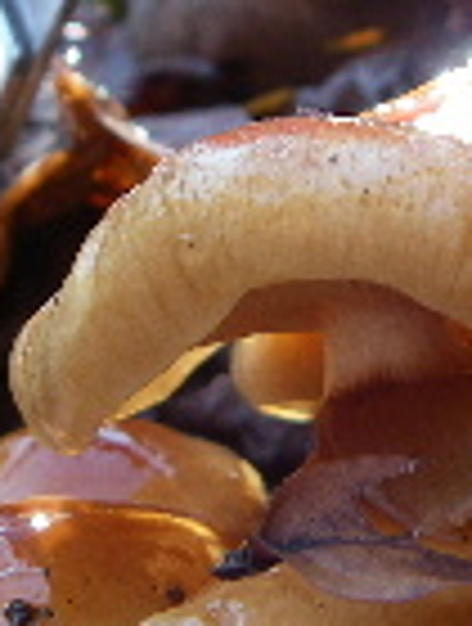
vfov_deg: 18.0
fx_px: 1973
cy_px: 347
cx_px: 373
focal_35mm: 109
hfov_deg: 13.6
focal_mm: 6.3
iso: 80
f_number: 3.3
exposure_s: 1/50
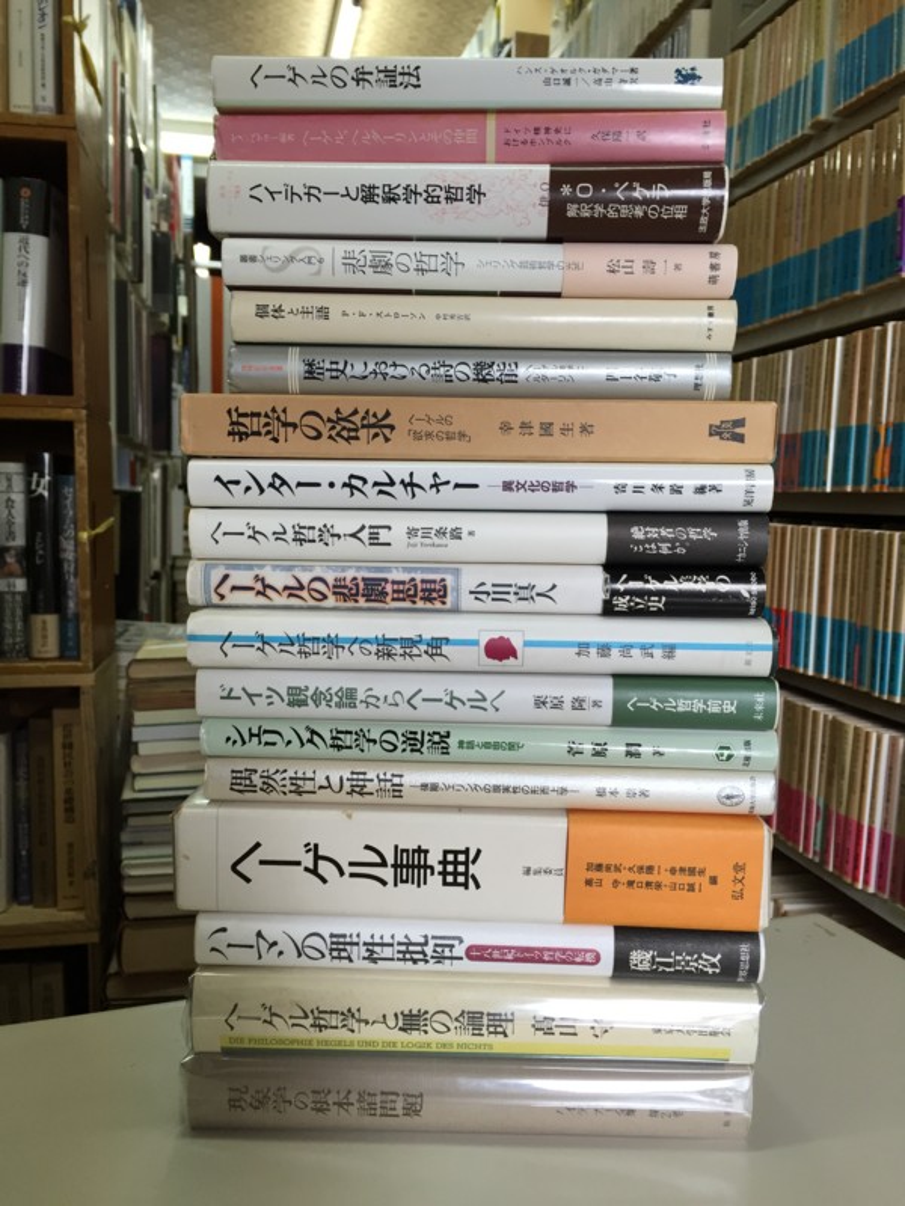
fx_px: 1011
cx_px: 452
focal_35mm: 29
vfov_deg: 61.7
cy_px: 603
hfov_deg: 48.2
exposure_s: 1/30
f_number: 2.2
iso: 32
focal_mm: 4.15
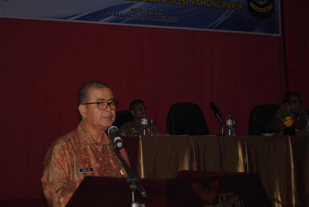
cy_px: 96
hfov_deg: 24.5
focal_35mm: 83
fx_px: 710
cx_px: 134
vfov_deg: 16.6
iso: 200
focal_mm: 45
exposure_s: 1/60
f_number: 5.3
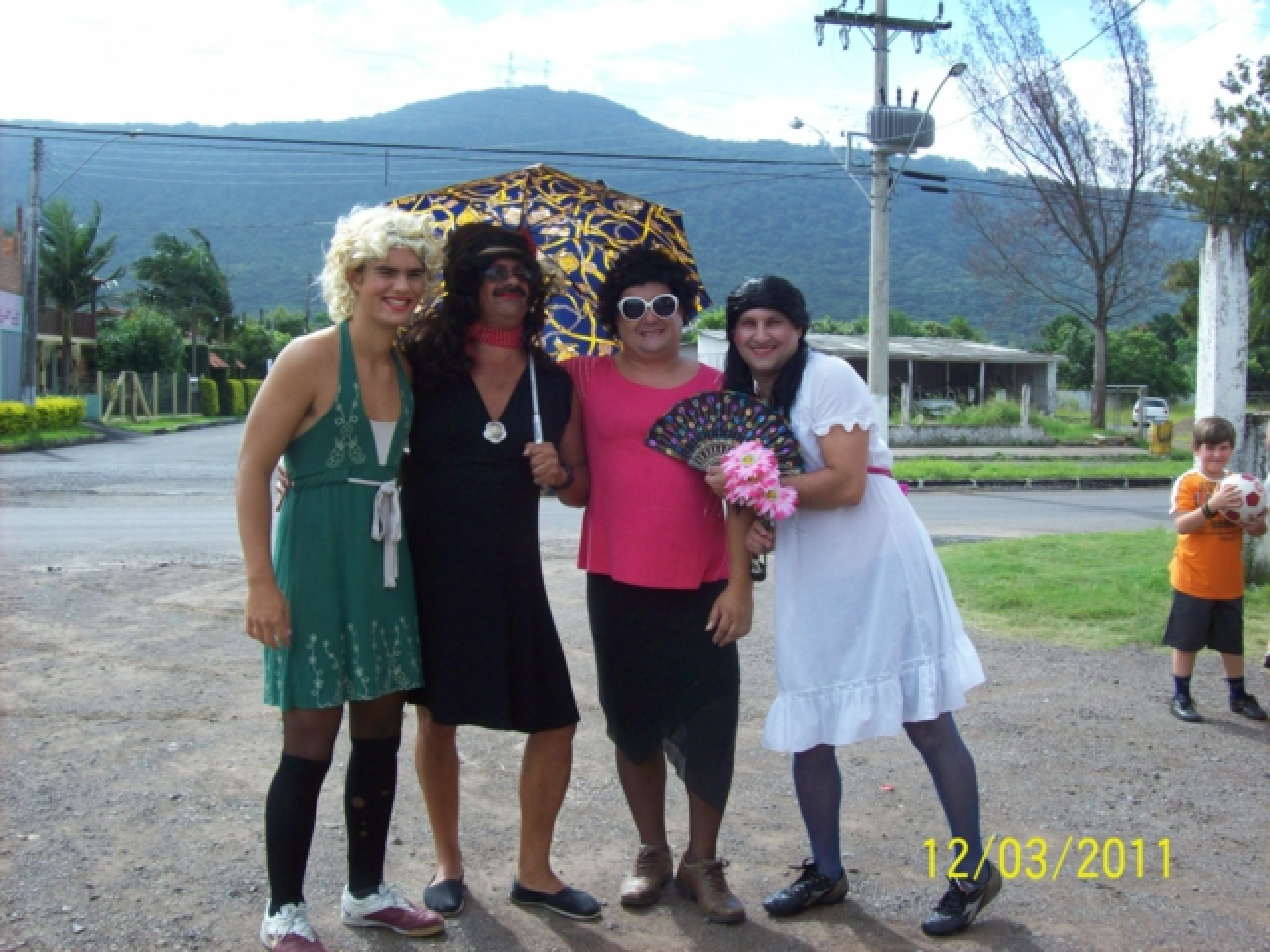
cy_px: 476
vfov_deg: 39.7
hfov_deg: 51.4
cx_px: 635
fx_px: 1321
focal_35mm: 36
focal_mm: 6
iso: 80
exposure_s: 1/363
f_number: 4.8
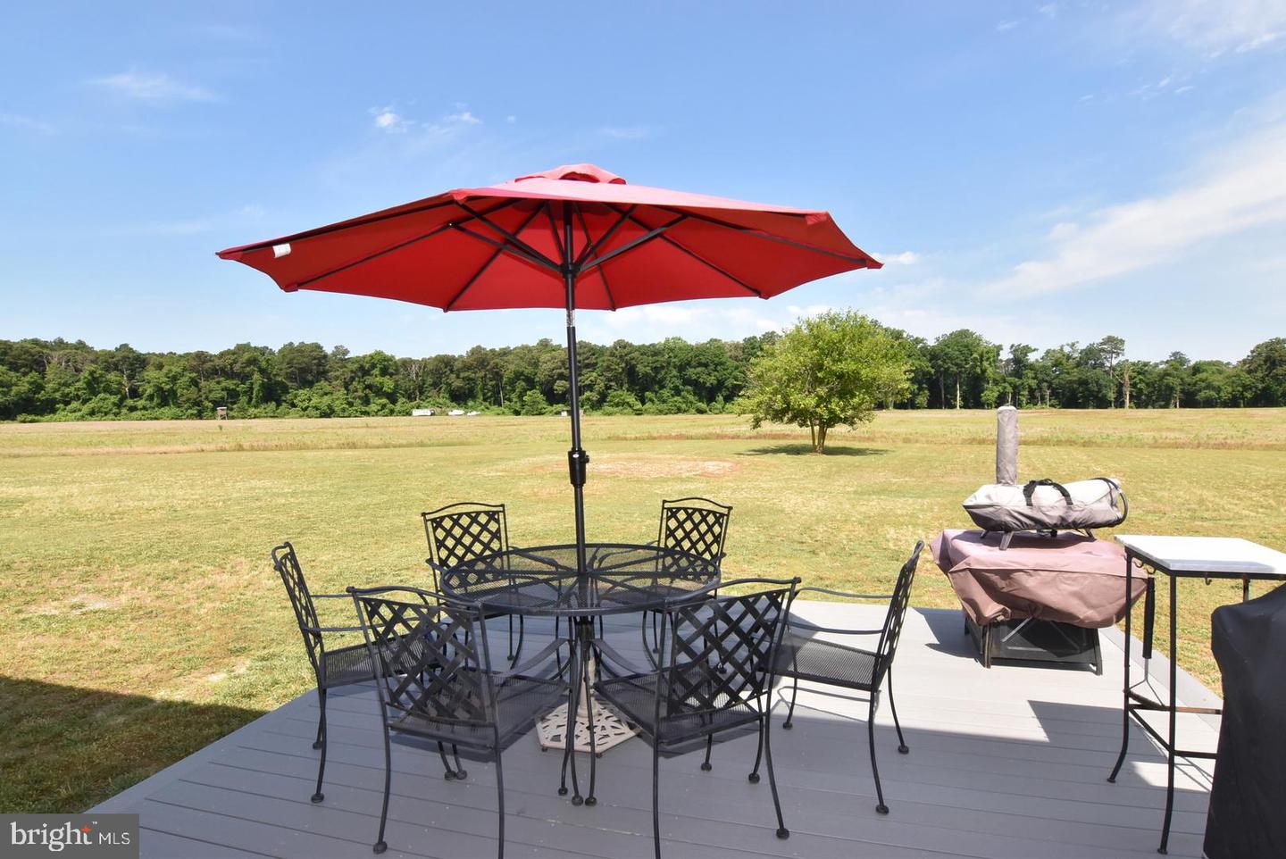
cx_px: 643
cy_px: 430
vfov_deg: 67.5
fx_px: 643
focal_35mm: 18
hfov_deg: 90.0
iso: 800
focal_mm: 12
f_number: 22
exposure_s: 1/200
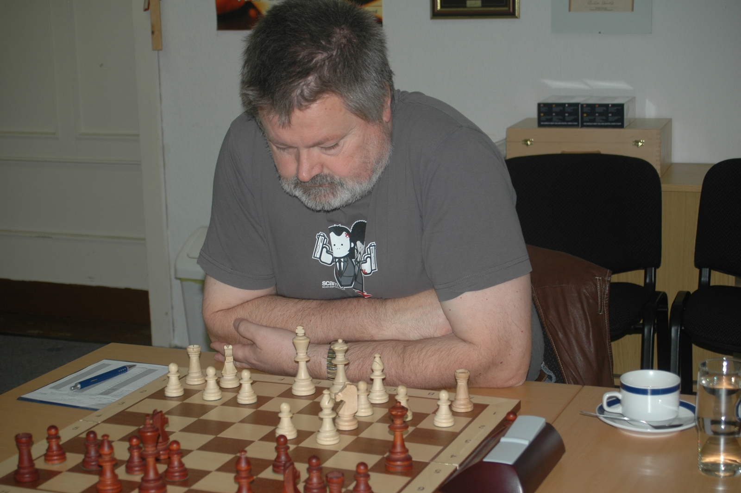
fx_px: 1388
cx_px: 370
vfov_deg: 20.1
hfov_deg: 29.9
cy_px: 246
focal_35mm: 68
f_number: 5.6
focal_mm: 45
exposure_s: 1/60
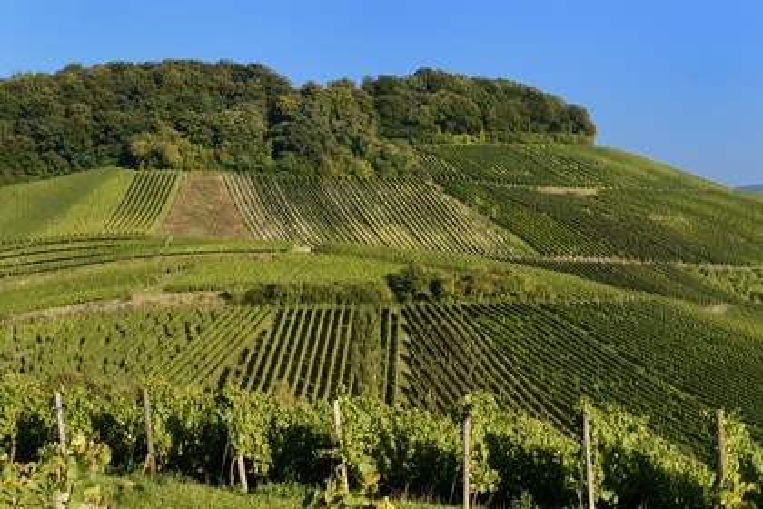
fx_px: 1272
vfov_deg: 22.6
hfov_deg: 33.4
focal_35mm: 60
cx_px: 382
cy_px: 254
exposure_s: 1/200
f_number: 10
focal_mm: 60
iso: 200
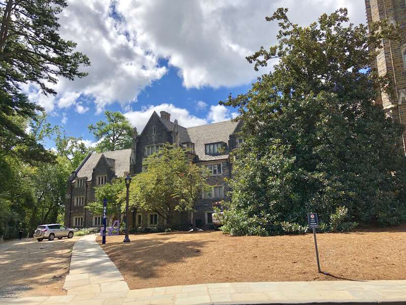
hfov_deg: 63.4
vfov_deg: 49.7
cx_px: 203
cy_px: 152
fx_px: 328
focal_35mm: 28
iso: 20
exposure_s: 1/1736
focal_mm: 3.99
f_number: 1.8
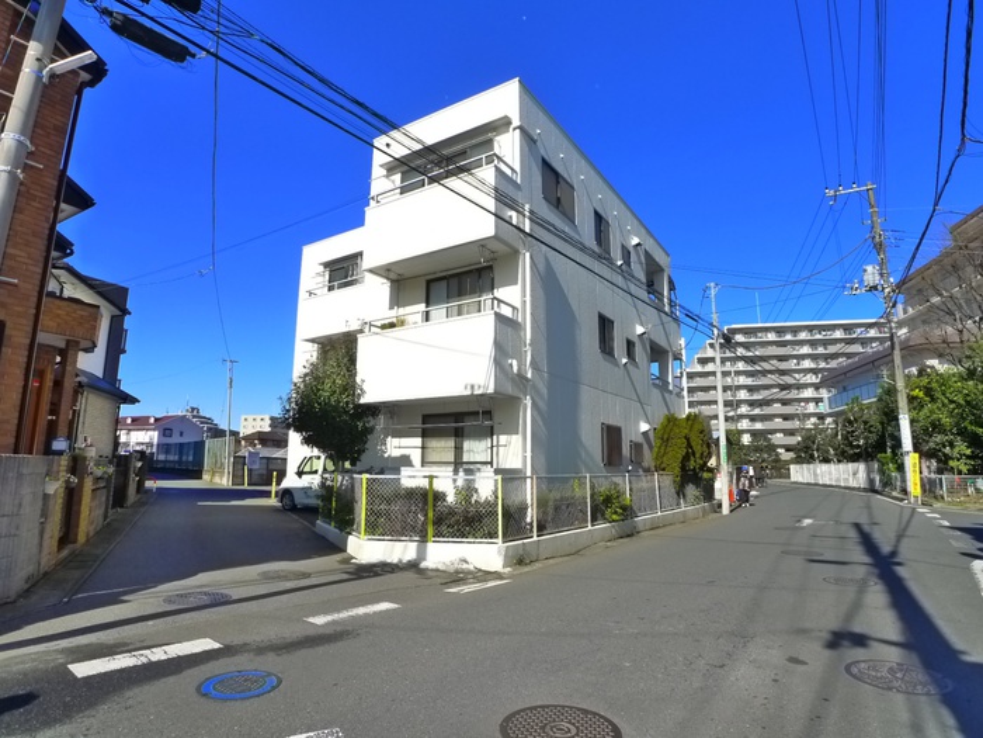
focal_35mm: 24
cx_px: 492
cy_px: 369
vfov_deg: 56.8
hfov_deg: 71.6
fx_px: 682
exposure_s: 1/640
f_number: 4
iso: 400
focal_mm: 5.1
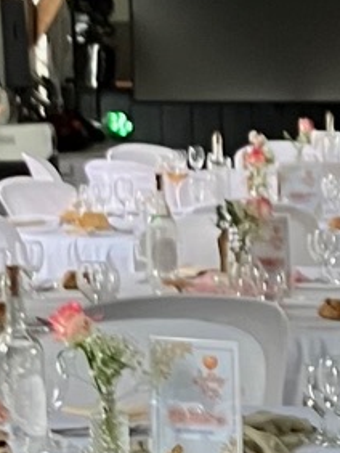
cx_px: 674
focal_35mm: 203
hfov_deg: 7.1
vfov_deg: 9.6
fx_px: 2654
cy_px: 522
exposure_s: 1/59
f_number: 1.8
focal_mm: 3.99
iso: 100
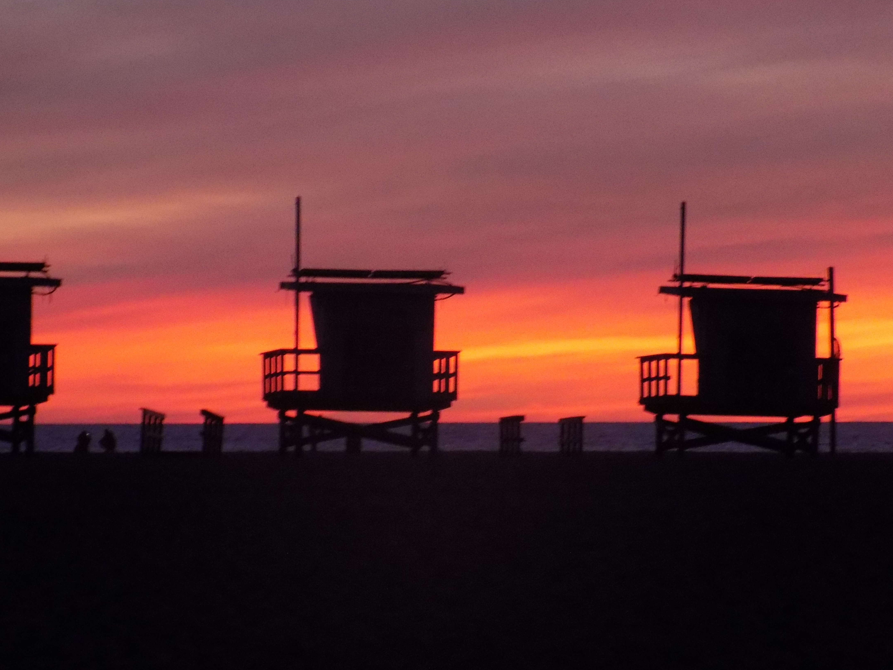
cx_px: 369
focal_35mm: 225
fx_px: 5804
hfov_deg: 8.8
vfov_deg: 6.6
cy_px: 318
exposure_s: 1/15
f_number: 5.4
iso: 400
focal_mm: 33.7
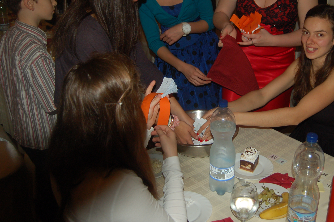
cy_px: 66
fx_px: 362
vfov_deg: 33.7
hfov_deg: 49.0
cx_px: 213
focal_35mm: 39
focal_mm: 18
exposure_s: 1/60
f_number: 3.5
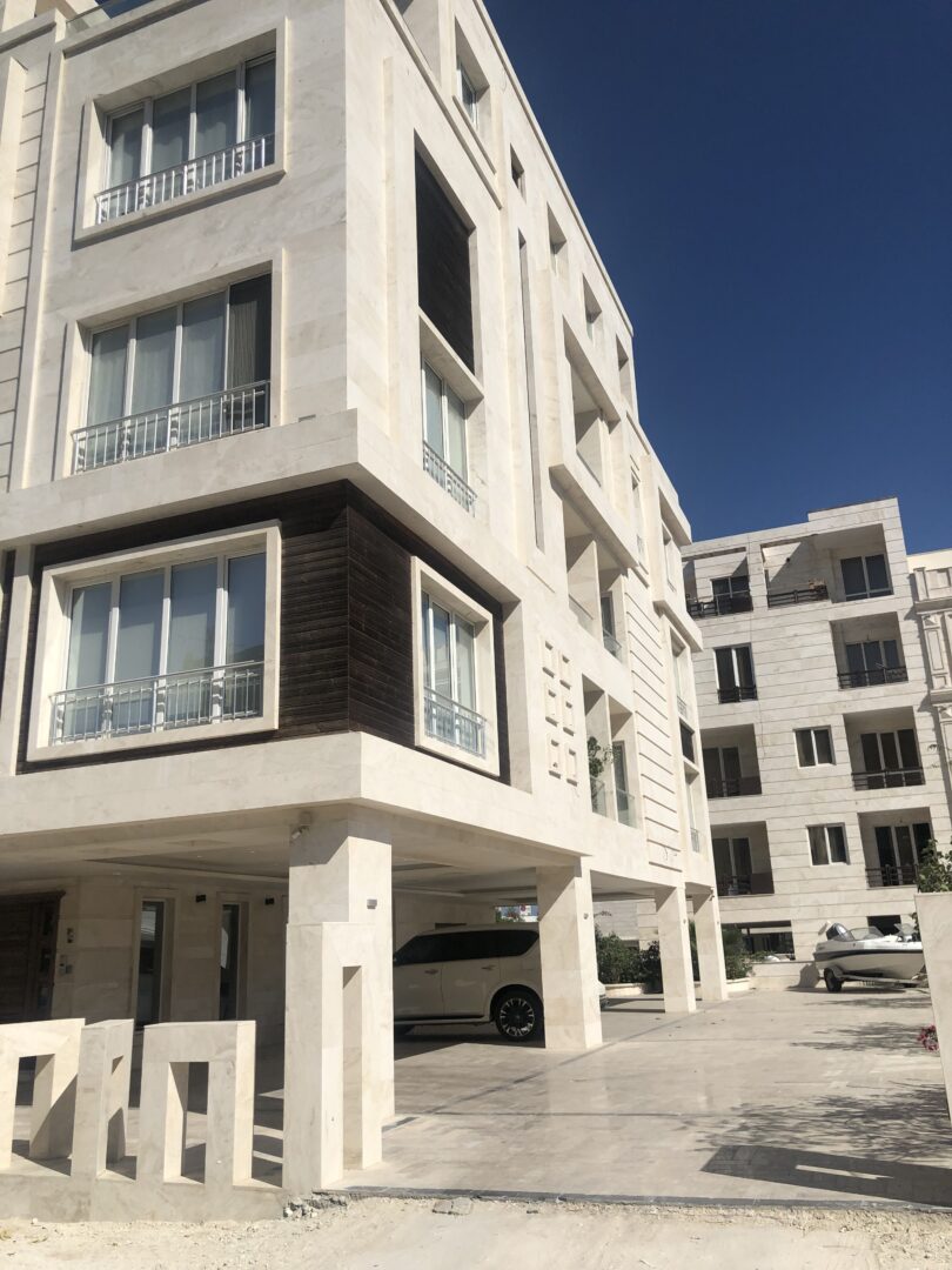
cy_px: 635
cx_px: 476
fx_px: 1027
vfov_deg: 63.4
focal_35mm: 28
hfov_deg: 49.7
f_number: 1.8
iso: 25
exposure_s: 1/6024
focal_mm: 4
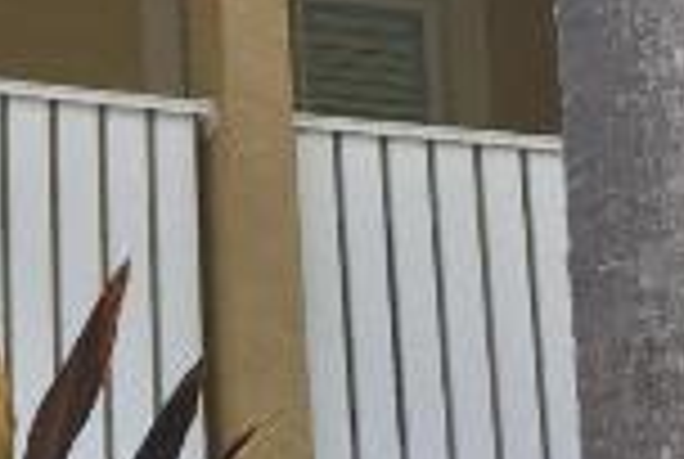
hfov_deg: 12.9
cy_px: 770
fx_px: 2894
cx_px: -261
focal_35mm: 152
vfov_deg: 8.8
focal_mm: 4.15
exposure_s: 1/573
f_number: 2.2
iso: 32
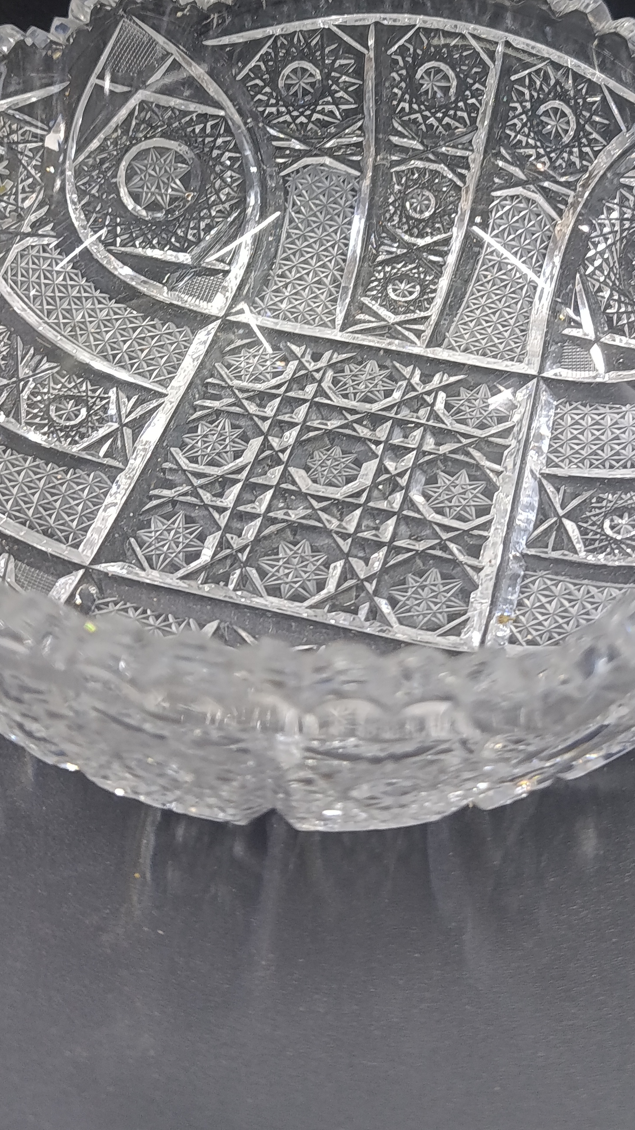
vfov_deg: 47.6
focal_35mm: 41
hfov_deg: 28.9
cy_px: 283
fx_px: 1227
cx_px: 385
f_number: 1.65
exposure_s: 1/25
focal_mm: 6.11
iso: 1309
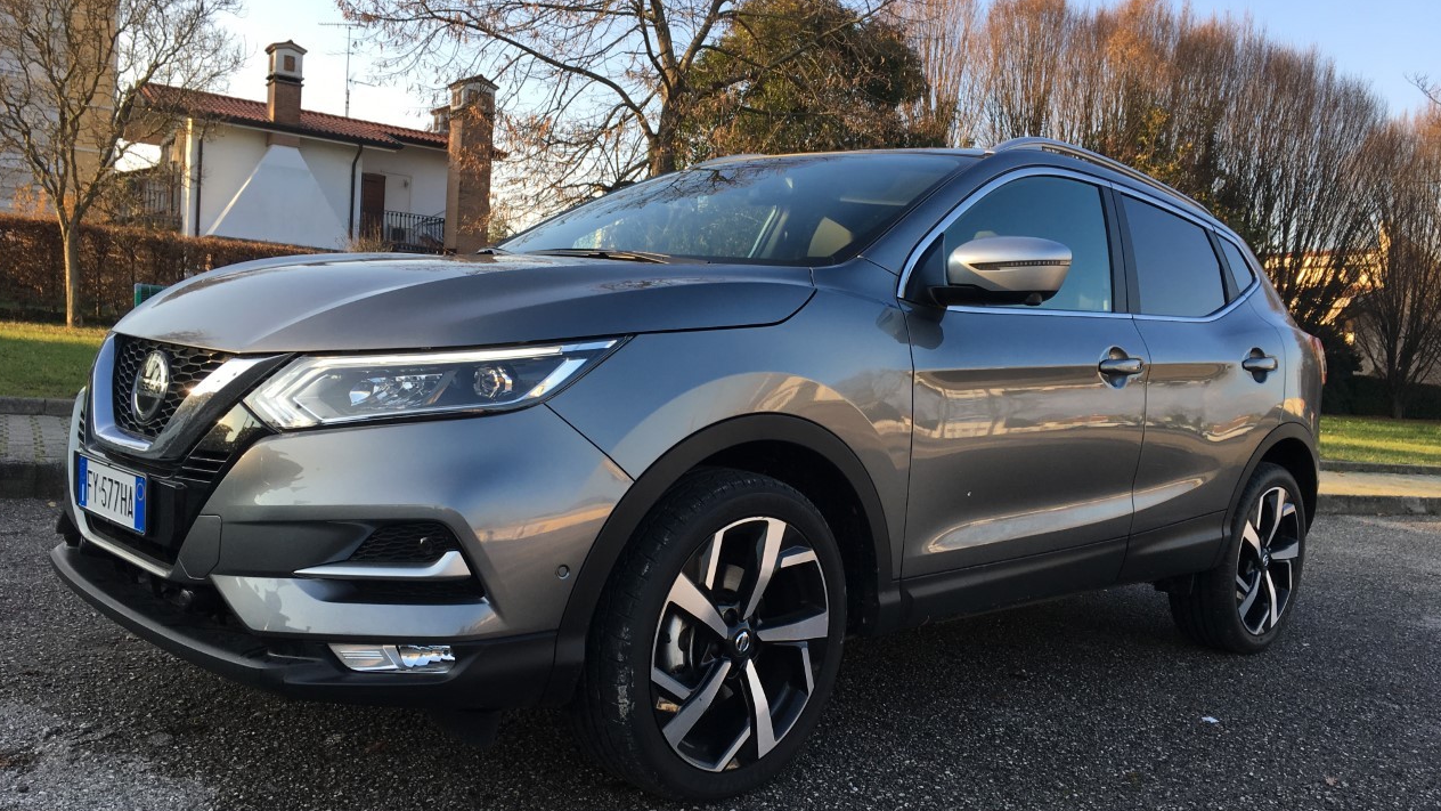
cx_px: 717
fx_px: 1223
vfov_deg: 36.6
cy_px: 462
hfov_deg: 61.0
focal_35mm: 32
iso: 25
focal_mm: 4.15
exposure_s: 1/281
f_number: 2.2
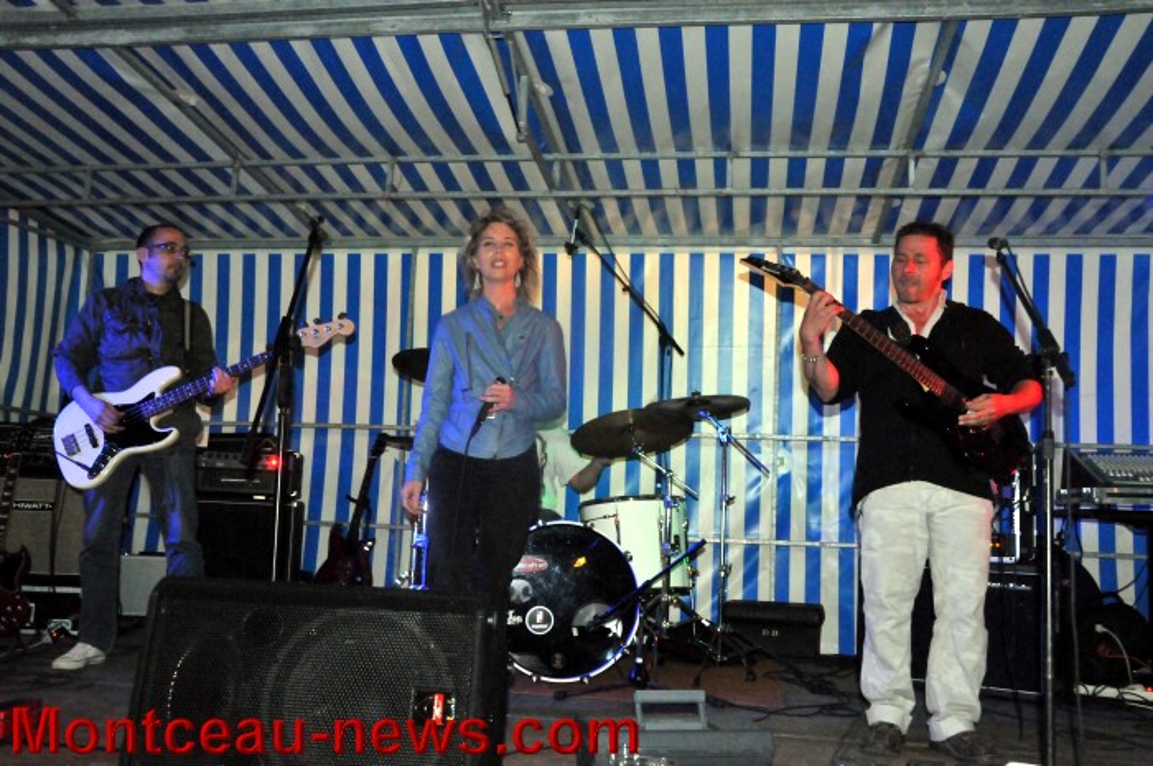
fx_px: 1056
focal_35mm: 33
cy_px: 383
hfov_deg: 57.3
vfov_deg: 39.9
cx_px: 576
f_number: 7.1
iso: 3200
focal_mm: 22
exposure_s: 1/60
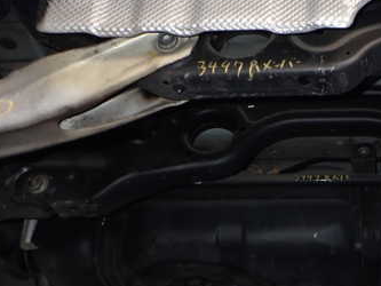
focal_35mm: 54
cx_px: 317
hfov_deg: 34.2
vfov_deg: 26.6
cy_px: 66
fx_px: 595
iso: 200
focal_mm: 5.4
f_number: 2.3
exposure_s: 1/30
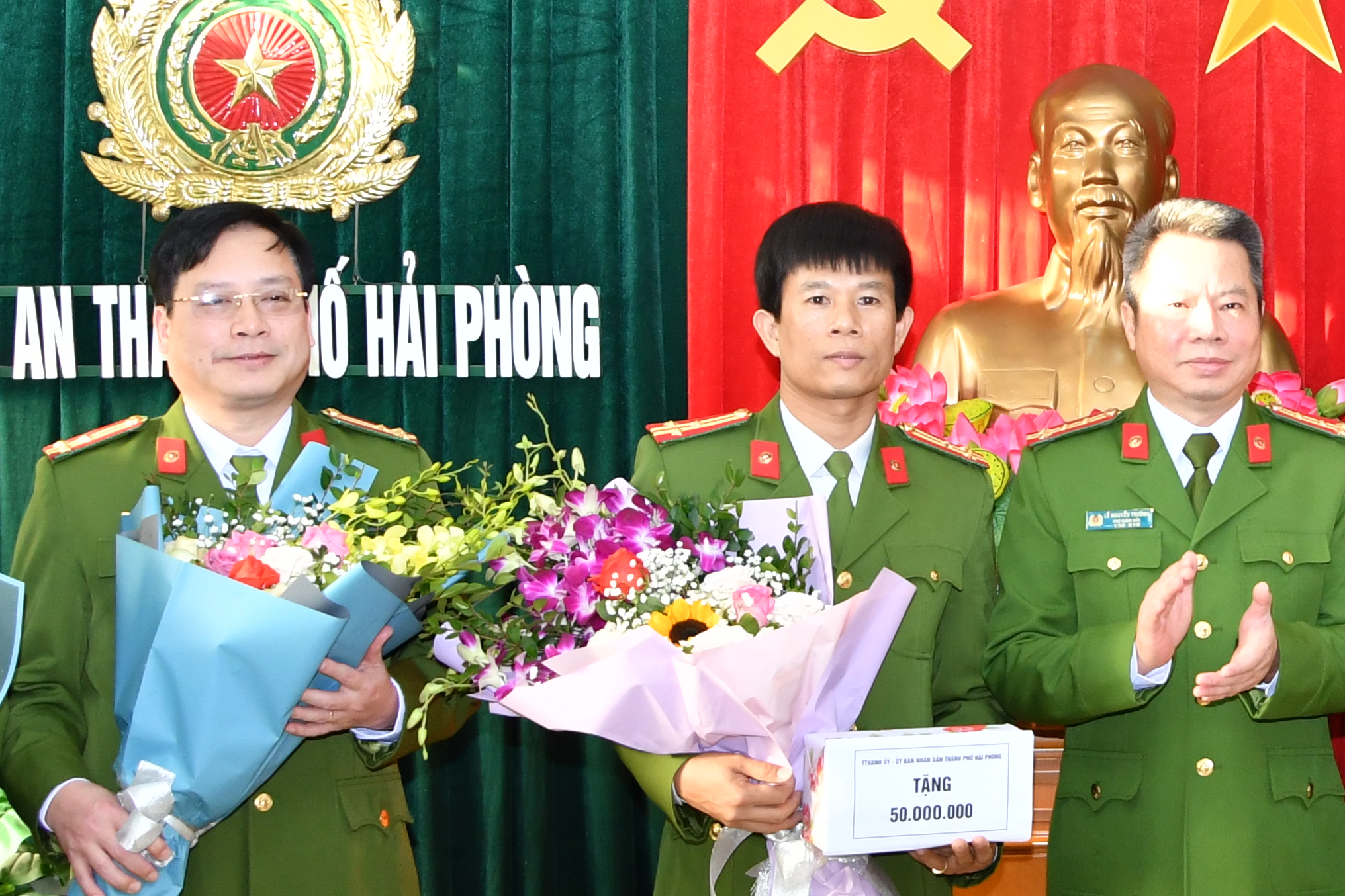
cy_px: 437
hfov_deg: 25.4
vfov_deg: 18.4
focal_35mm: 74
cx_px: 1464
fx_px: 2764
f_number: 5
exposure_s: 1/200
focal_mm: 18
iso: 800
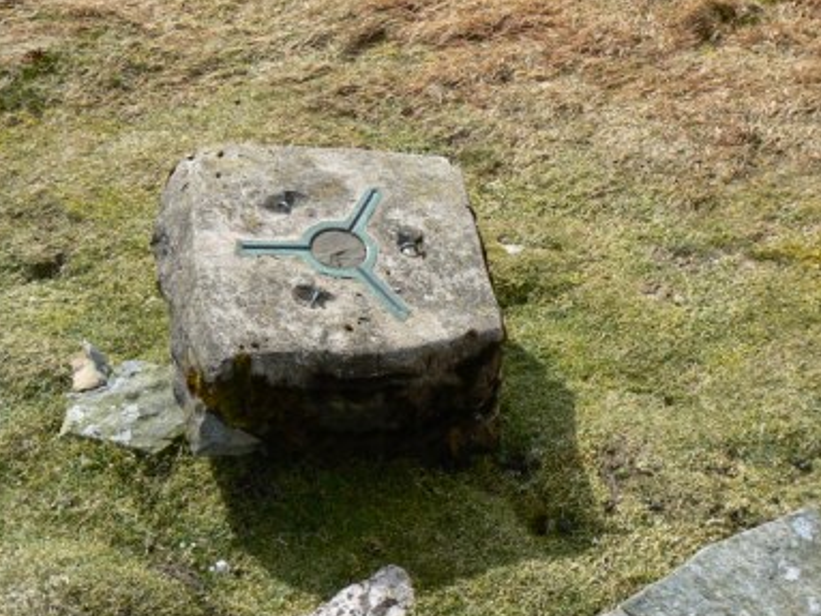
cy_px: 300
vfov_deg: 27.5
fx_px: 1257
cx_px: 371
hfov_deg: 36.2
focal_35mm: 53
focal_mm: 7.9
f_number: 5.6
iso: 80
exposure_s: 1/320
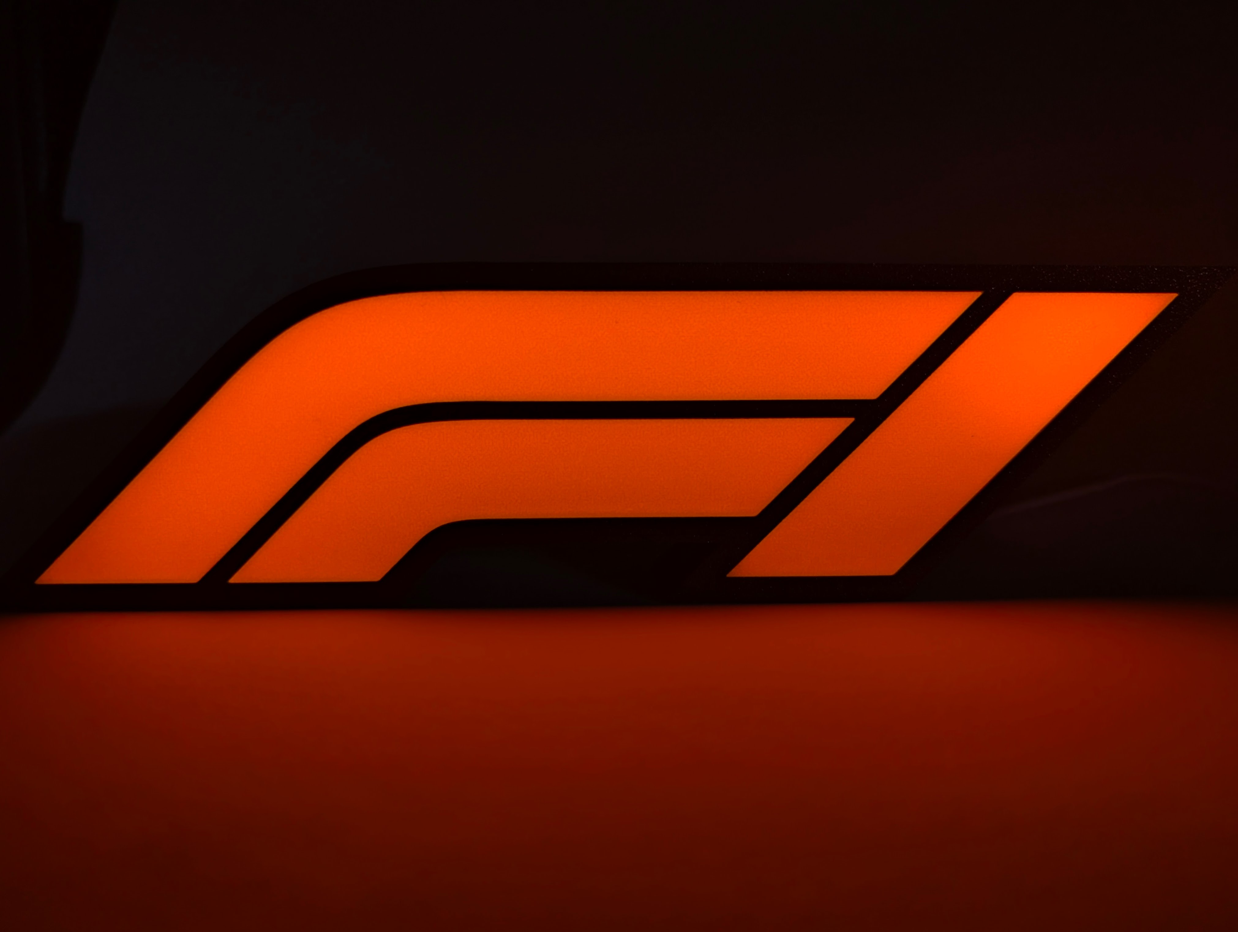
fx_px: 860
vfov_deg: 56.9
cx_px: 619
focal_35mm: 24
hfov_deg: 71.5
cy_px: 466
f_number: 1.68
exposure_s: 1/33.6
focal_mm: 6.9
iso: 20
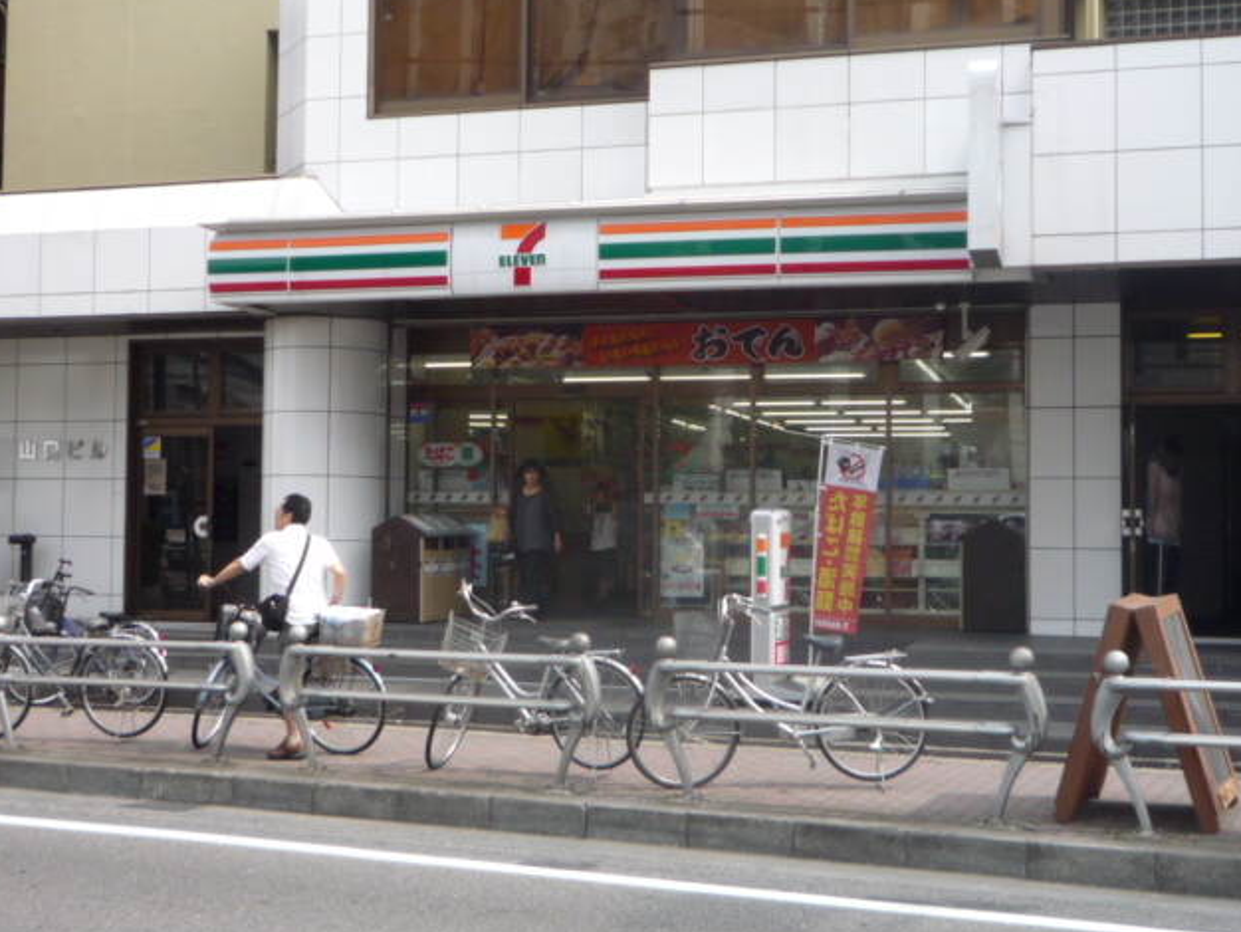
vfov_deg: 31.5
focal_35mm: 46
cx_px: 613
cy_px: 466
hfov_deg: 41.2
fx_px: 1650
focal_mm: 4.4
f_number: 3.2
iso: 100
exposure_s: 1/500
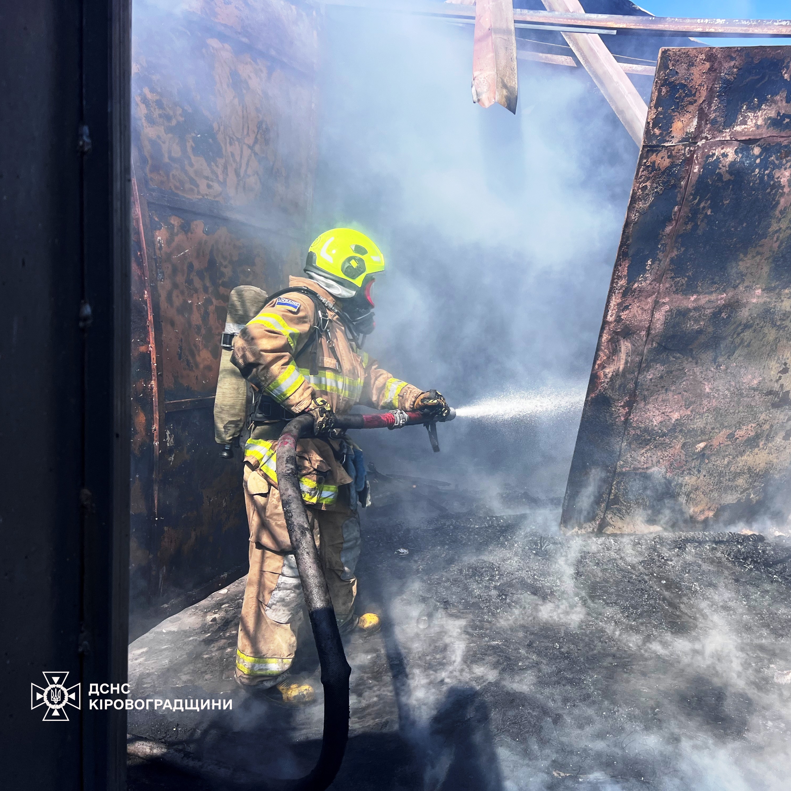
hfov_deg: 51.7
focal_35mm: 31
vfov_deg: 52.5
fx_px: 801
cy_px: 400
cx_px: 514
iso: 50
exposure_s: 1/2165
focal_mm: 5.7
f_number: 1.5
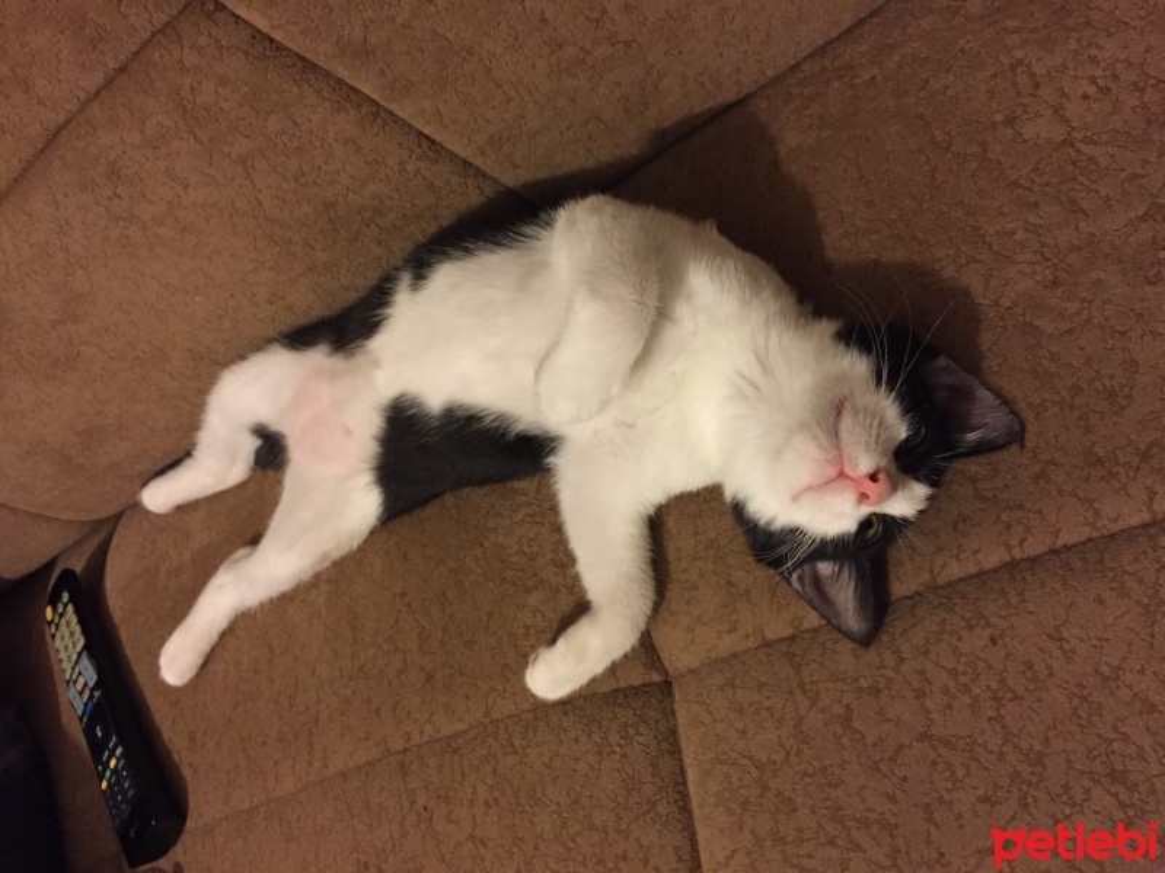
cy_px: 436
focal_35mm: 29
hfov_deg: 61.7
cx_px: 582
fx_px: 976
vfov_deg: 48.2
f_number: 2.2
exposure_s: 1/20
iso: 250
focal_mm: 4.15
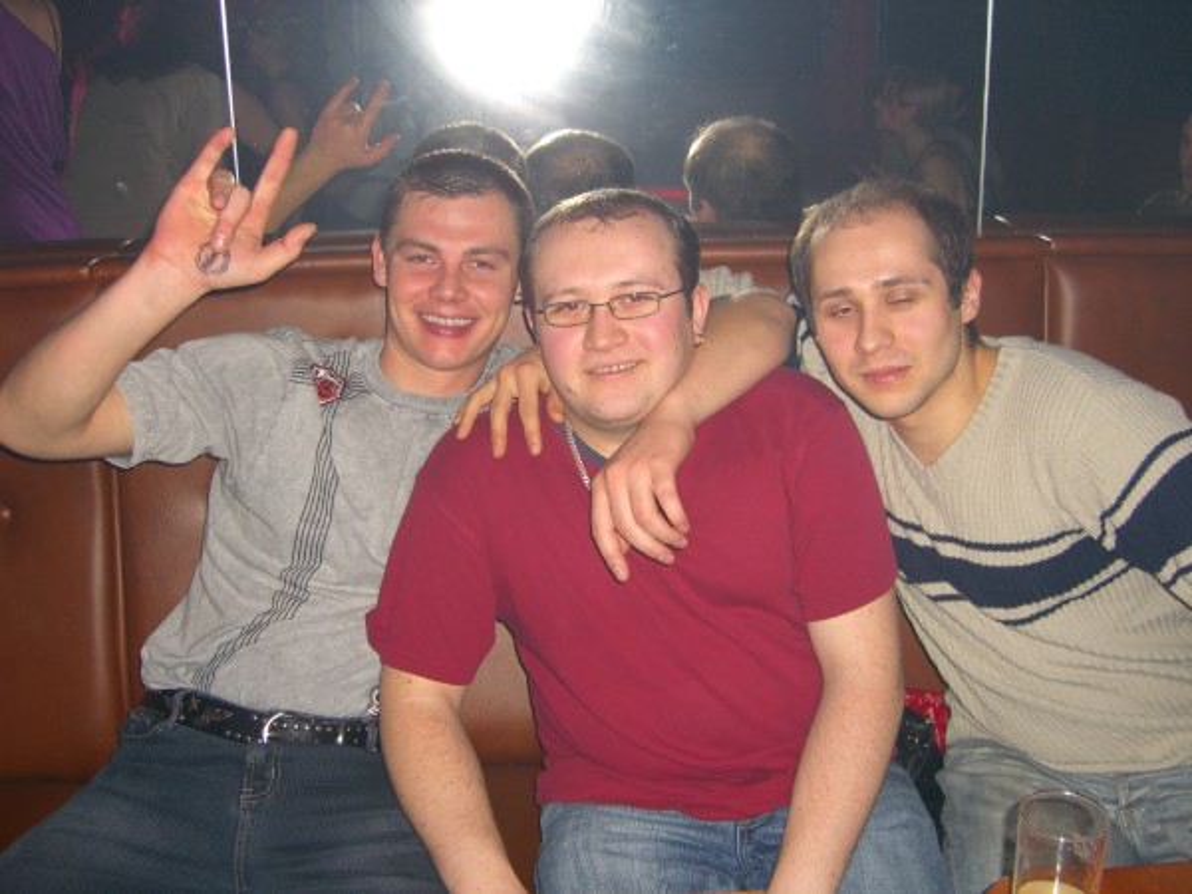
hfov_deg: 49.0
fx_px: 1309
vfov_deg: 37.7
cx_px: 596
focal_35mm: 38
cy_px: 447
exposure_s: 1/60
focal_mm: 7.9
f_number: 2.8
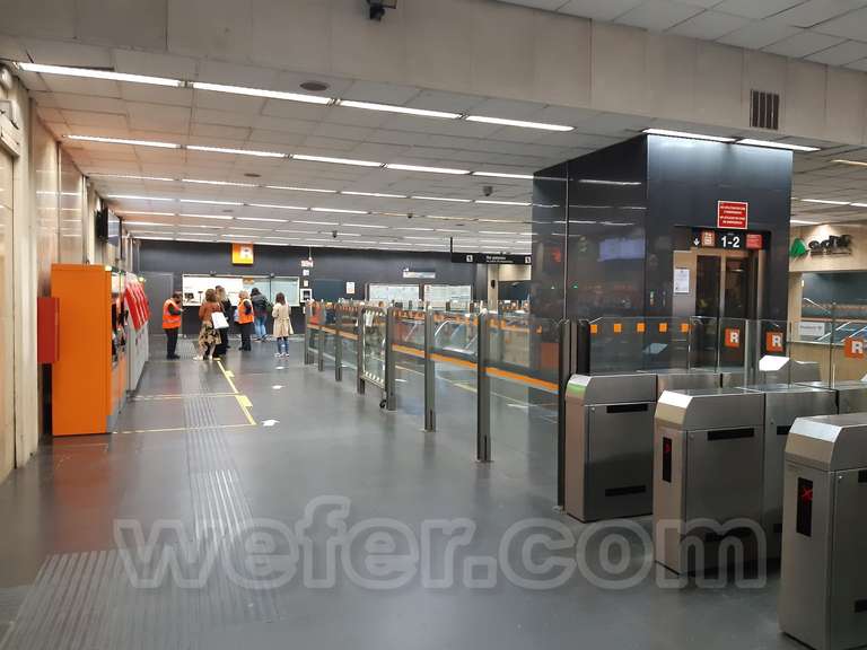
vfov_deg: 53.1
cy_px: 325
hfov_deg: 67.3
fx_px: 651
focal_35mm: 26
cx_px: 434
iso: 320
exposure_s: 1/25
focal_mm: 3.92
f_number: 1.7
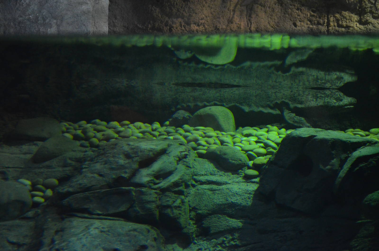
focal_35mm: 82
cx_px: 190
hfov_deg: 24.7
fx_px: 867
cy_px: 126
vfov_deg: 16.5
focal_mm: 55
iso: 2800
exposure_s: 1/30
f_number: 5.6
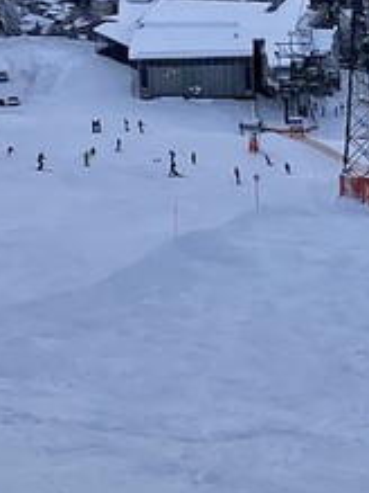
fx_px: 2703
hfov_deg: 7.6
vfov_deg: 10.4
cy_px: 286
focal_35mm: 190
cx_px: 630
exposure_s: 1/206
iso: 32
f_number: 1.8
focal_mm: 4.25
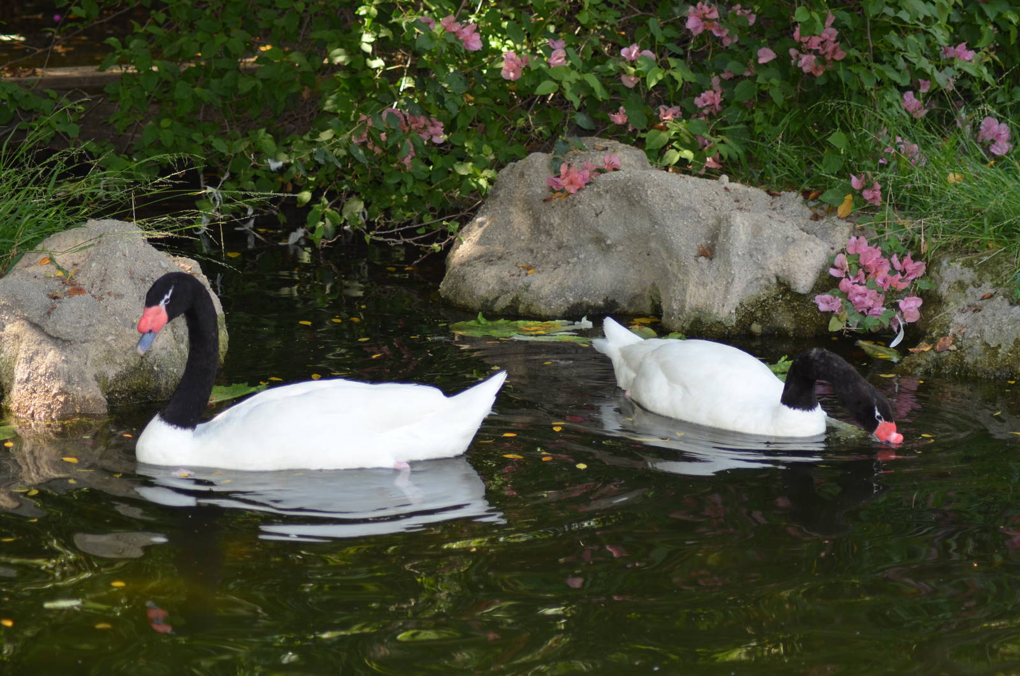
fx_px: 2969
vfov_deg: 13.0
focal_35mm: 105
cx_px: 510
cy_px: 338
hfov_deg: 19.5
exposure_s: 1/160
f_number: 4
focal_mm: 70
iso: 200
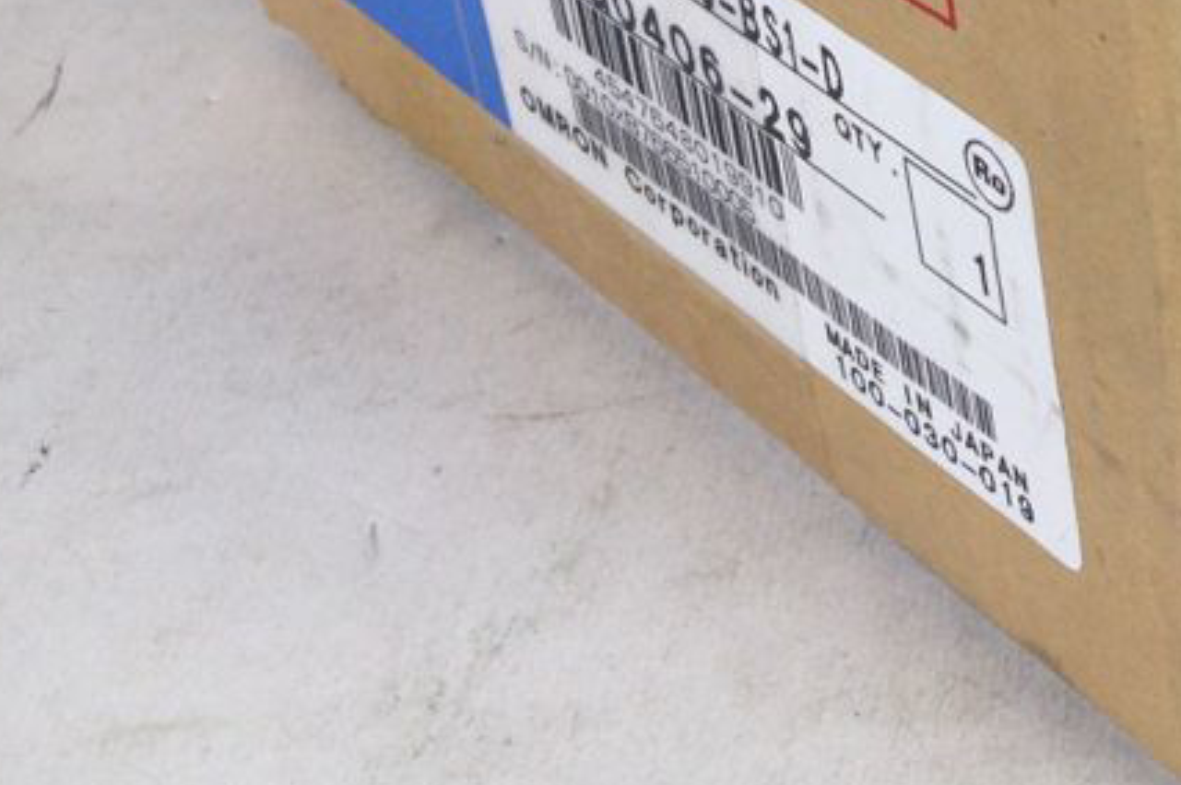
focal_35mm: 103
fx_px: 3376
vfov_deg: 12.7
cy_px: -301
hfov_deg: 18.4
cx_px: 1552
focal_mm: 4.12
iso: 50
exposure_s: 1/122
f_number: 2.4
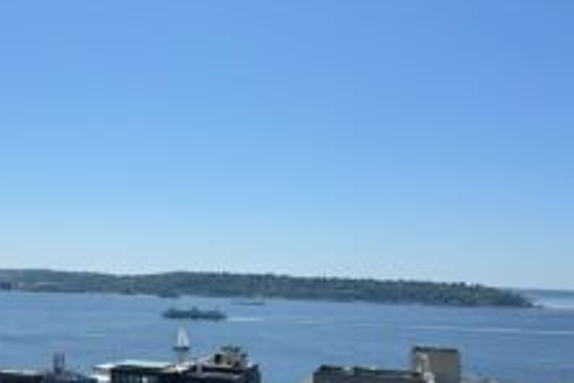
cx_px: 147
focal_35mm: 45
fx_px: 717
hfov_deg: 42.3
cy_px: 298
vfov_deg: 29.3
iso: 80
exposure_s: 1/8929
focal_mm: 6.86
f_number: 1.78
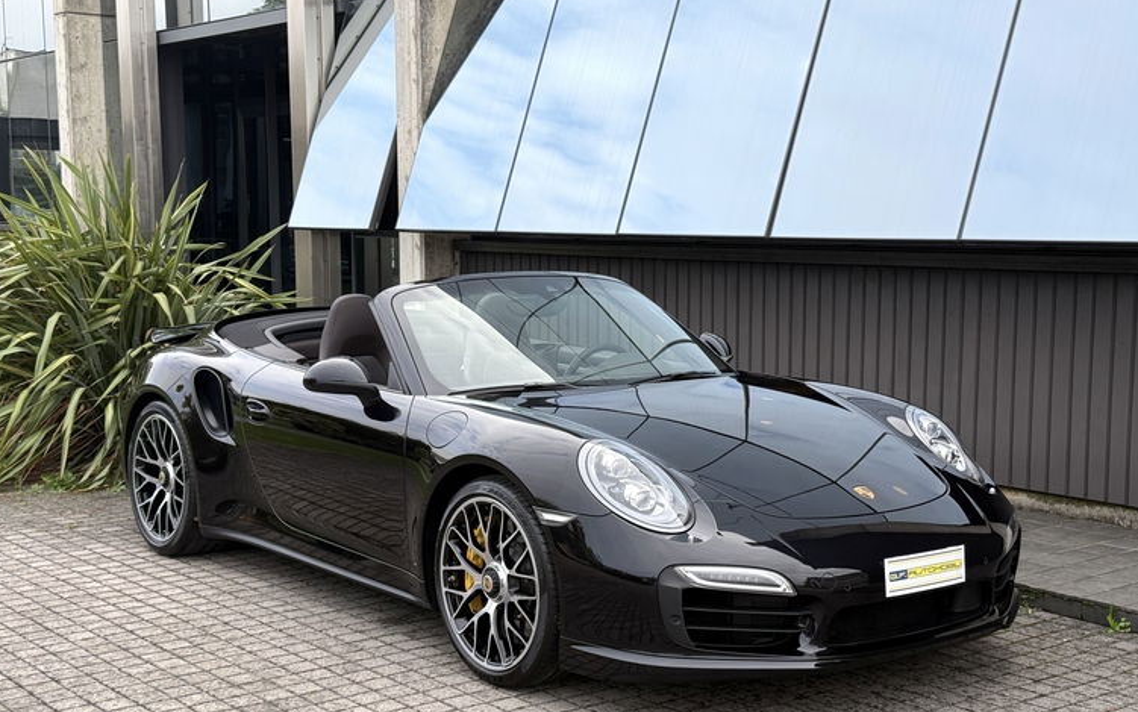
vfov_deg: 24.8
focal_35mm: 52
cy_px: 432
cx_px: 567
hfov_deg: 38.9
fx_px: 1613
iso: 64
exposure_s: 1/769
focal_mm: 6.76
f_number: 1.78
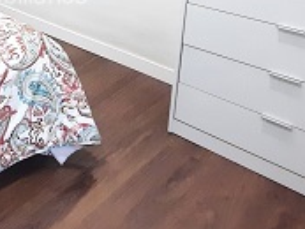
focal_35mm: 48
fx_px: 423
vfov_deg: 27.2
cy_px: -35
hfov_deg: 31.1
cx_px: -88
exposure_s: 1/25
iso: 250
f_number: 2.2
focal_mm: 1.74
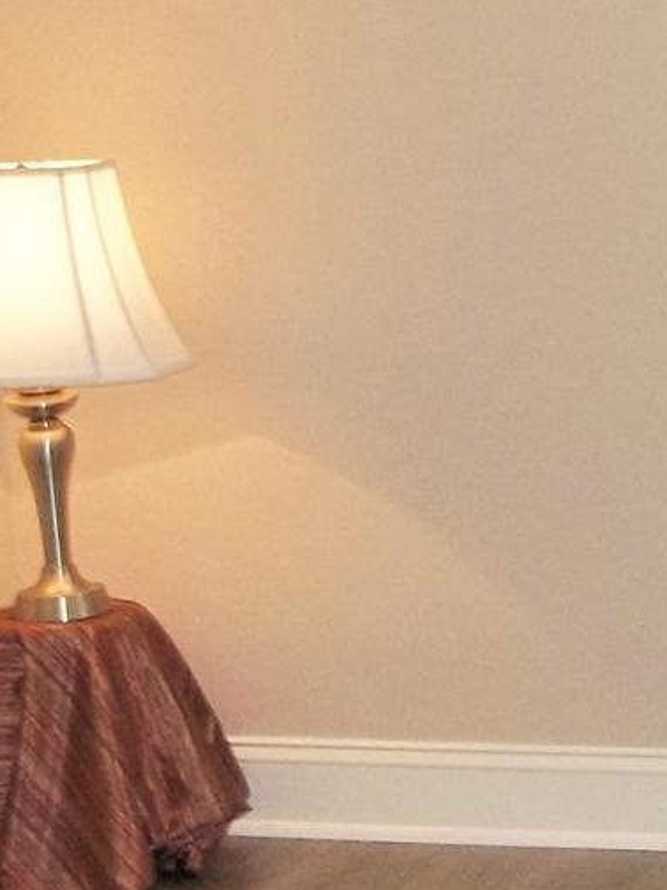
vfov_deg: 15.2
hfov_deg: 11.2
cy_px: 513
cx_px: 813
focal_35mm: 130
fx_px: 3340
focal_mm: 5.7
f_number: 2.9
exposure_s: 1/30
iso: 160
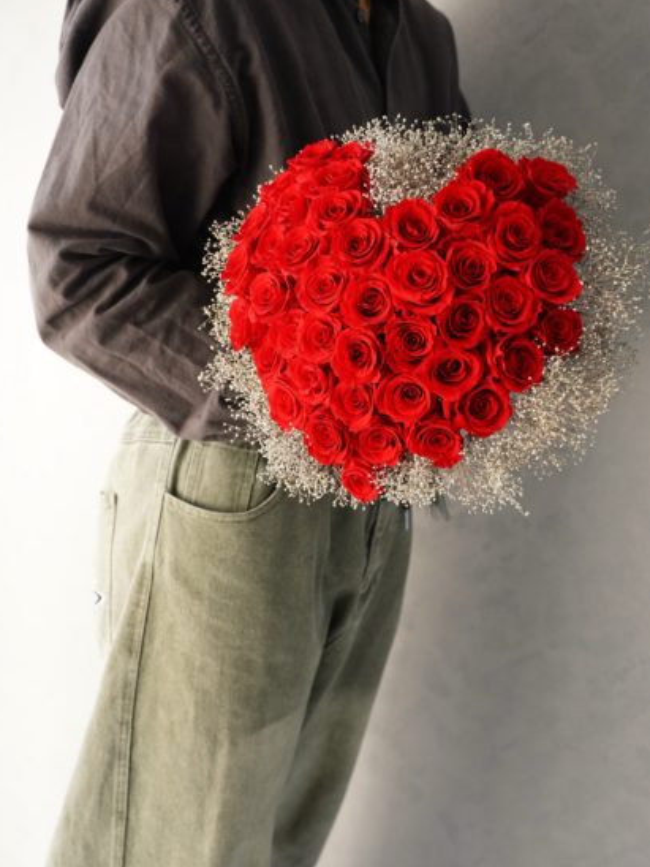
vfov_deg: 44.7
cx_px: 322
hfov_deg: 34.3
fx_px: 1052
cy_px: 483
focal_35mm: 42
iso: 2000
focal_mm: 38
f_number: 5
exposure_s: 1/200
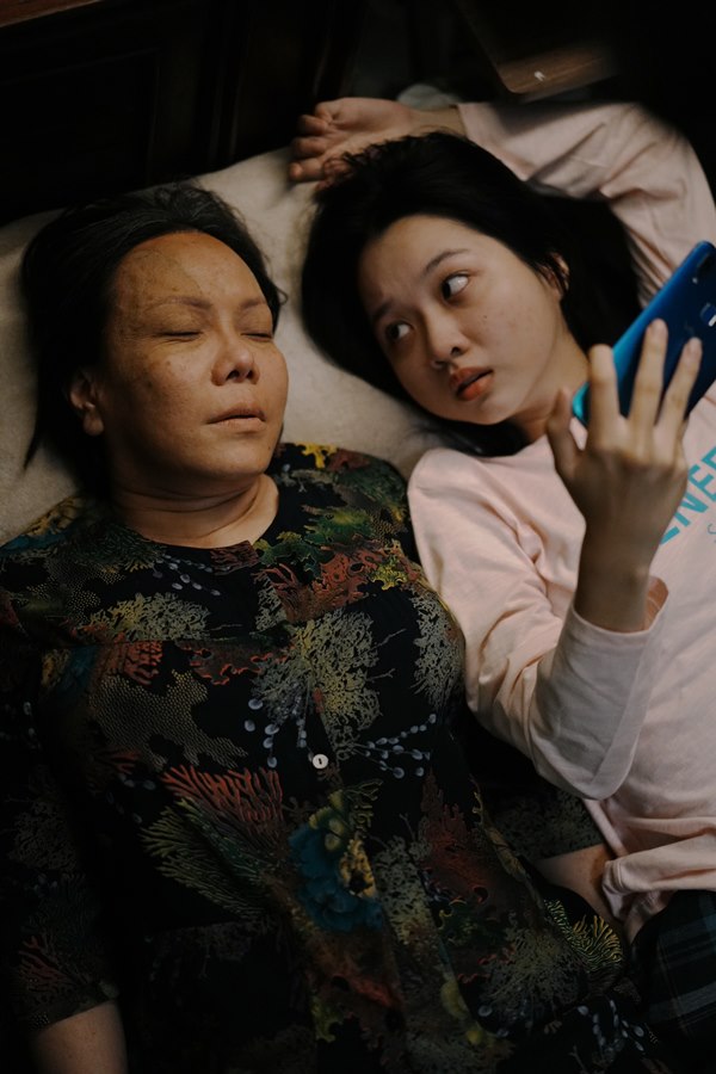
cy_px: 537
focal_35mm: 55
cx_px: 358
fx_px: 1641
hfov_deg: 24.6
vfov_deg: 36.2
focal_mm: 55
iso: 3200
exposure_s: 1/100
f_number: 1.8
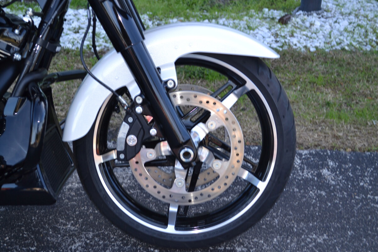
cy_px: 126
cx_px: 189
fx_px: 551
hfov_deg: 37.9
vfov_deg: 25.8
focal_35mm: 52
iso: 100
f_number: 5
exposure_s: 1/80
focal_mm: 35
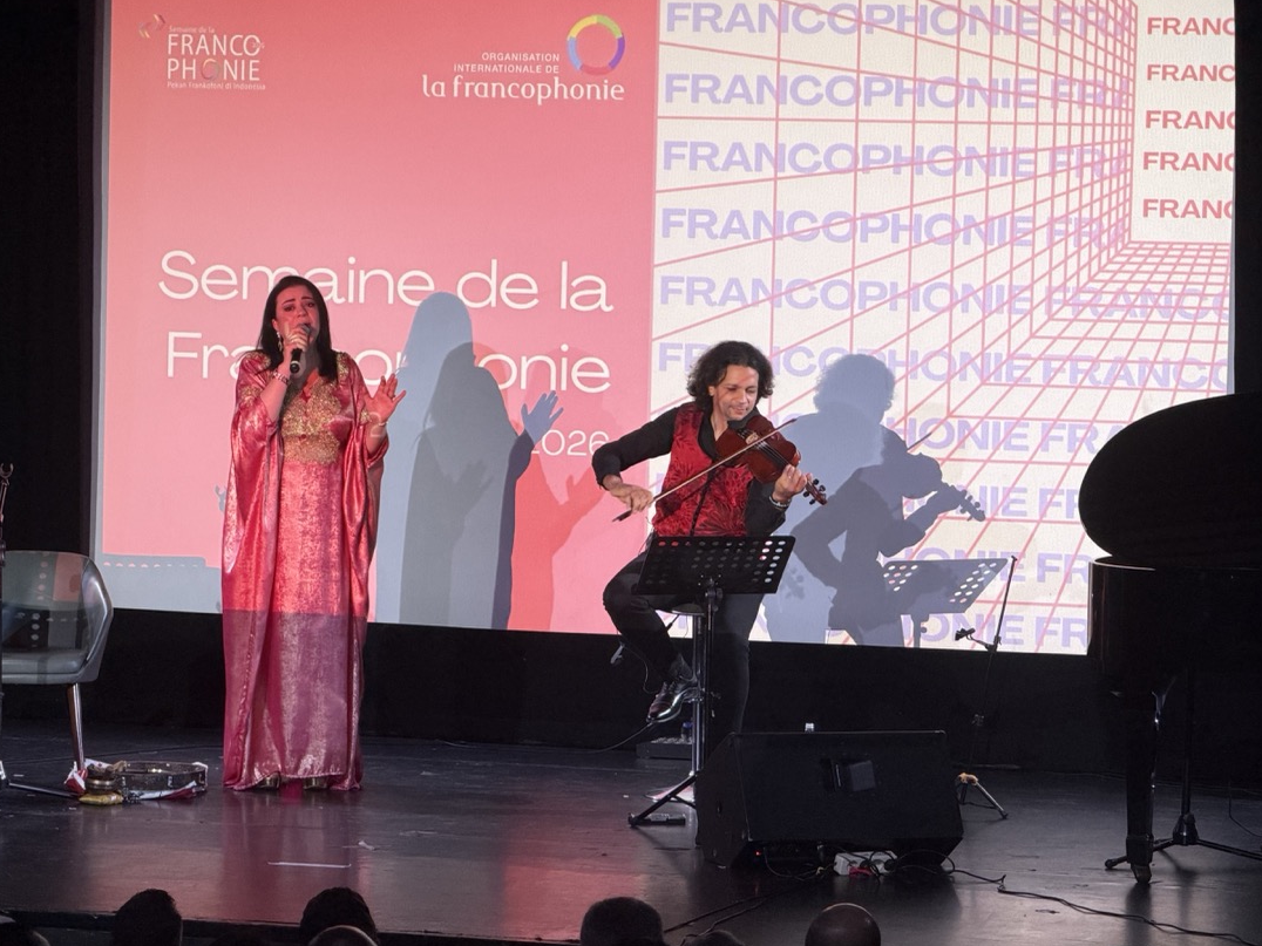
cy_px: 491
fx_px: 4338
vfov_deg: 12.5
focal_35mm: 119
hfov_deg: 16.5
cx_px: 697
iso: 250
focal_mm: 16.89
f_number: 2.8
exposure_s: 1/50
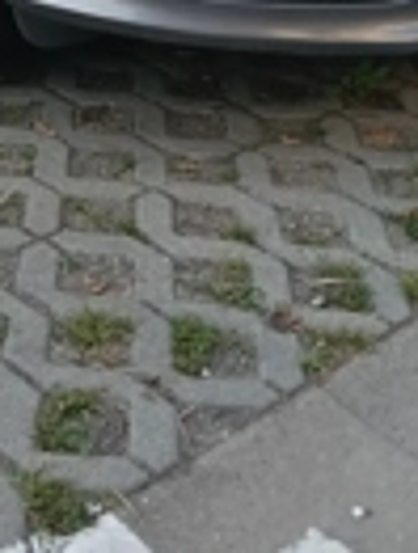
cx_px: 148
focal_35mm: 82
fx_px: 1314
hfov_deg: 18.0
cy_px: -274
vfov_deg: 20.4
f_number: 1.8
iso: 64
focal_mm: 3.98
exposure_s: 1/100
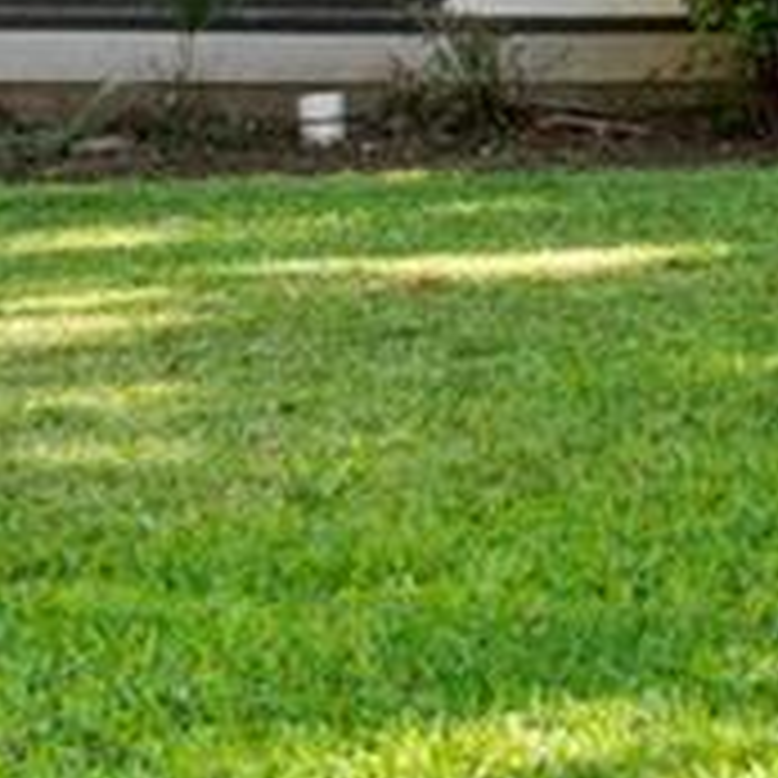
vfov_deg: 11.2
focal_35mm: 151
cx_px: 2078
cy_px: -358
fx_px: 3840
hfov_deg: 9.7
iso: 100
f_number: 9
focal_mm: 10
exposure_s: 1/40
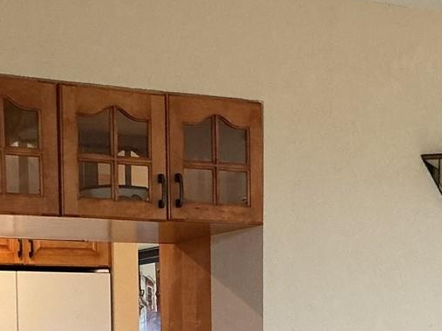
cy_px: 425
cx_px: 96
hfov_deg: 21.1
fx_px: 1175
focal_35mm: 92
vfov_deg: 15.3
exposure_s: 1/60
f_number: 1.8
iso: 160
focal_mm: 3
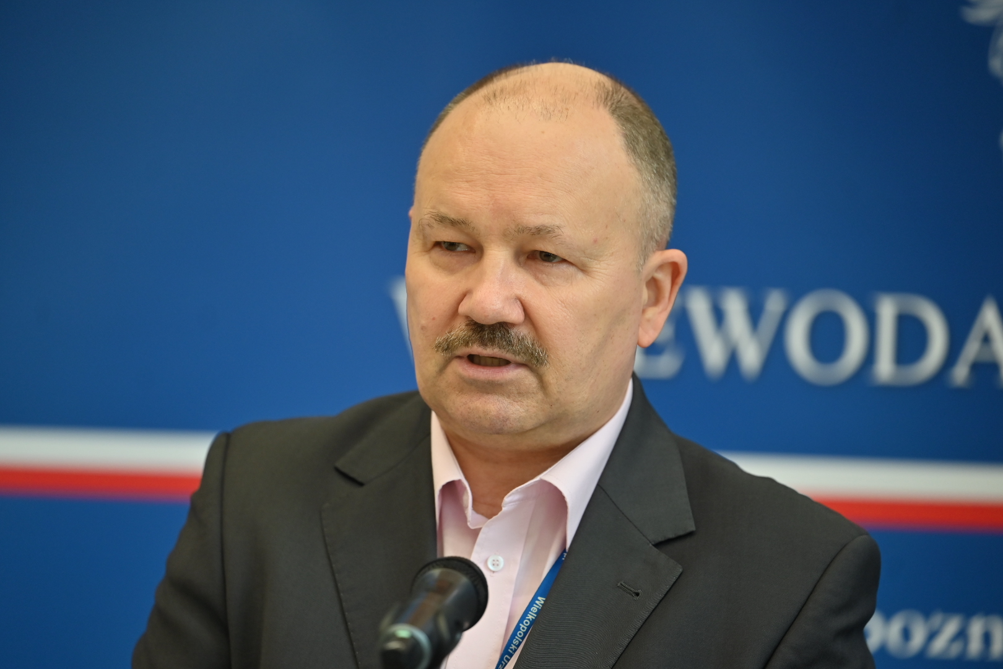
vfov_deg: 7.6
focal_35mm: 180
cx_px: 502
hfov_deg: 11.4
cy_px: 334
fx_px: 5015
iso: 560
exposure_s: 1/400
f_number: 2.8
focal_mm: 180
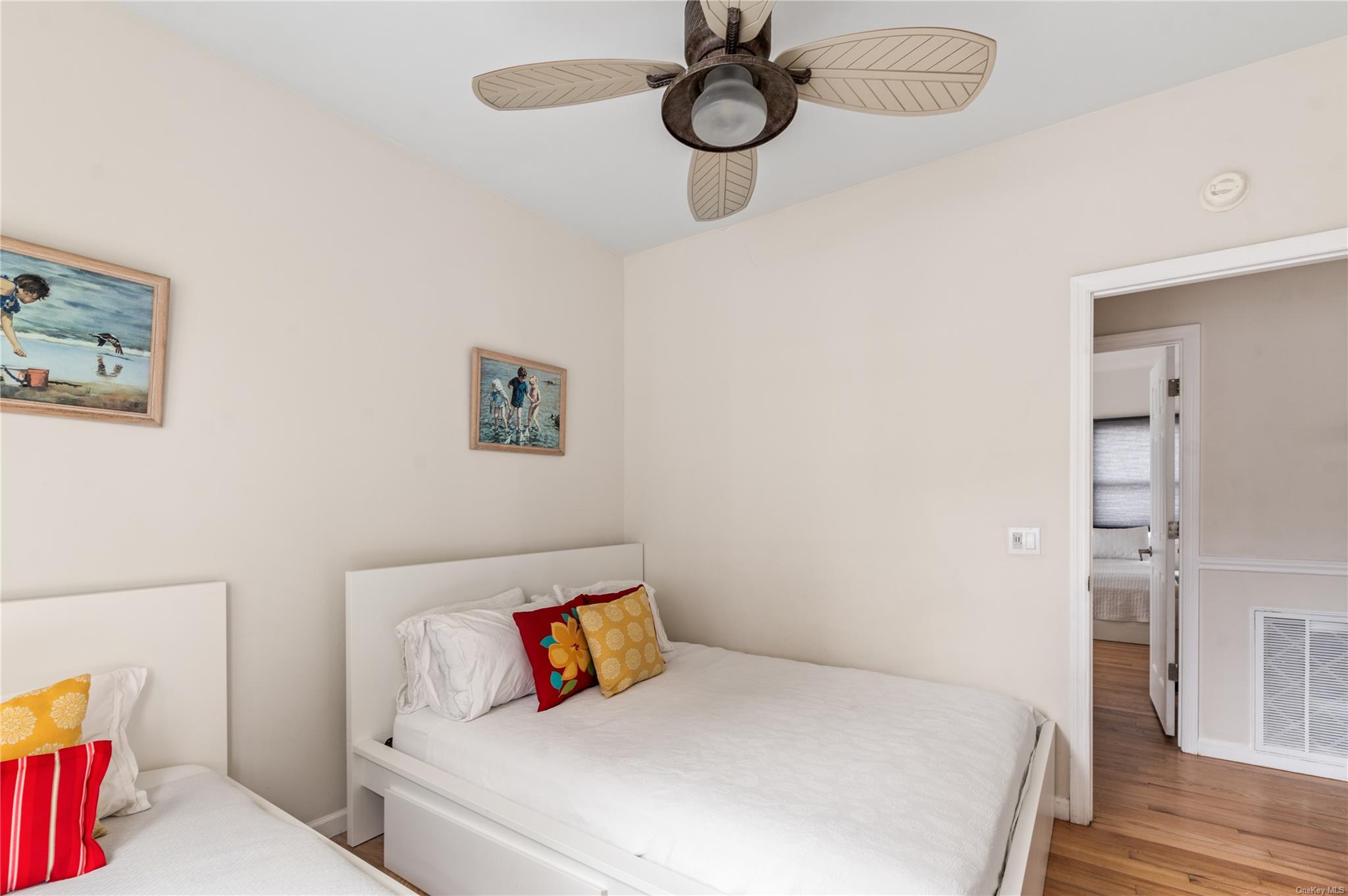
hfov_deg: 100.4
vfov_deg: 77.2
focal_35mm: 15
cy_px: 448
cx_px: 674
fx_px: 561
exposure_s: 1/2
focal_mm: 15
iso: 320
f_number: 7.1
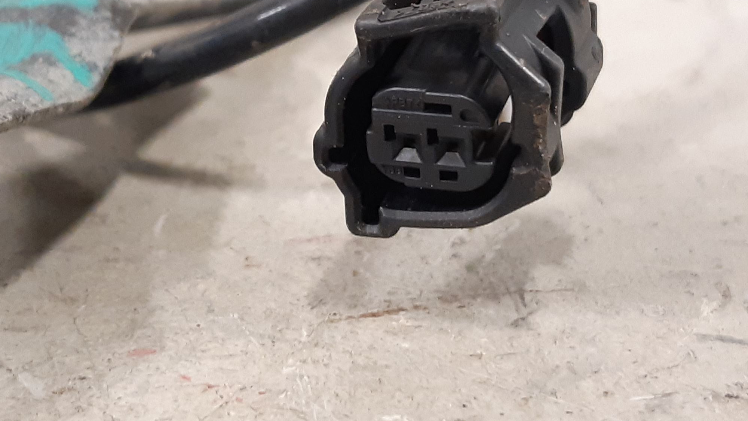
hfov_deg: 66.1
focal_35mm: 29
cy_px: 138
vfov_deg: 39.7
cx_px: 365
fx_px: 575
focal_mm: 3.93
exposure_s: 1/25
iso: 250
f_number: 1.7
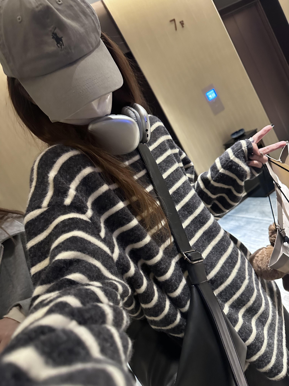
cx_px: 144
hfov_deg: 56.8
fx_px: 267
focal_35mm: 24
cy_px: 193
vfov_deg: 71.6
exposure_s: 1/30
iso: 1000
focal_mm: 6.86
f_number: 1.78
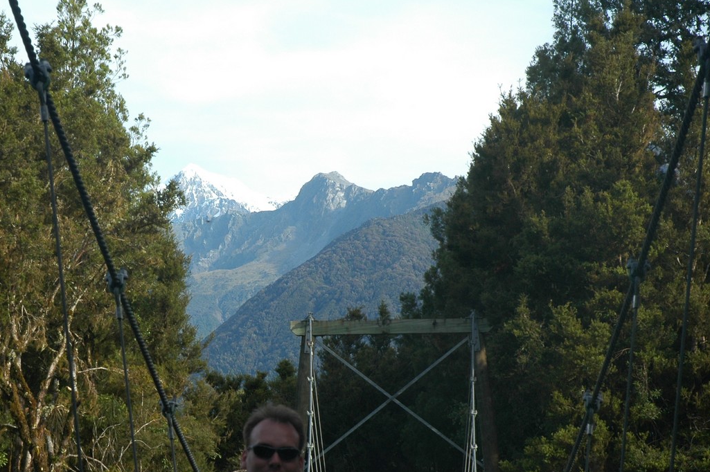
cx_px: 220
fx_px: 2168
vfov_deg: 12.4
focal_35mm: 110
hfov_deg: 18.5
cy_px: 339
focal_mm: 50
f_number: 9
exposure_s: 1/125
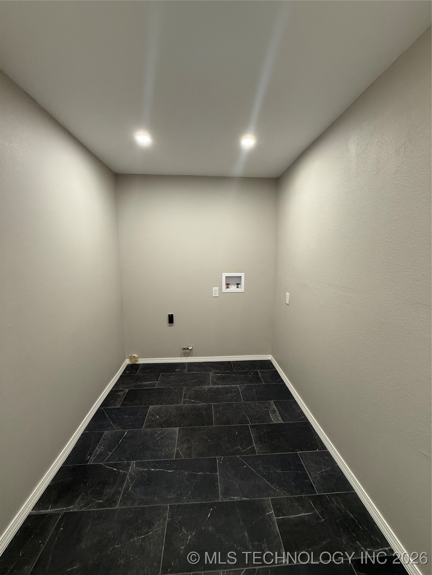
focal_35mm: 14
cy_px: 288
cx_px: 216
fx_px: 233
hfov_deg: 85.7
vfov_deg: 102.1
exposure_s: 1/60
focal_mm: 2.22
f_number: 2.2
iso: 200
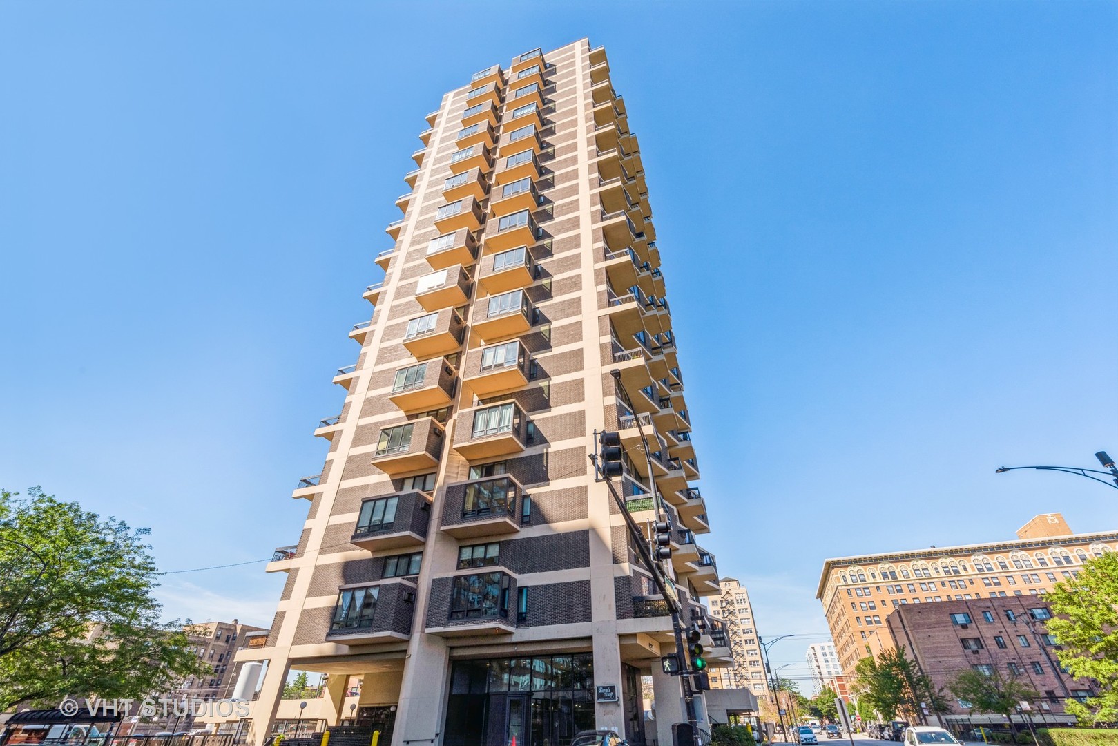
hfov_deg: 100.4
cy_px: 373
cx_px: 559
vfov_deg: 77.3
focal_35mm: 15
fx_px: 466
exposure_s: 1/320
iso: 250
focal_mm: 15
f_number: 11
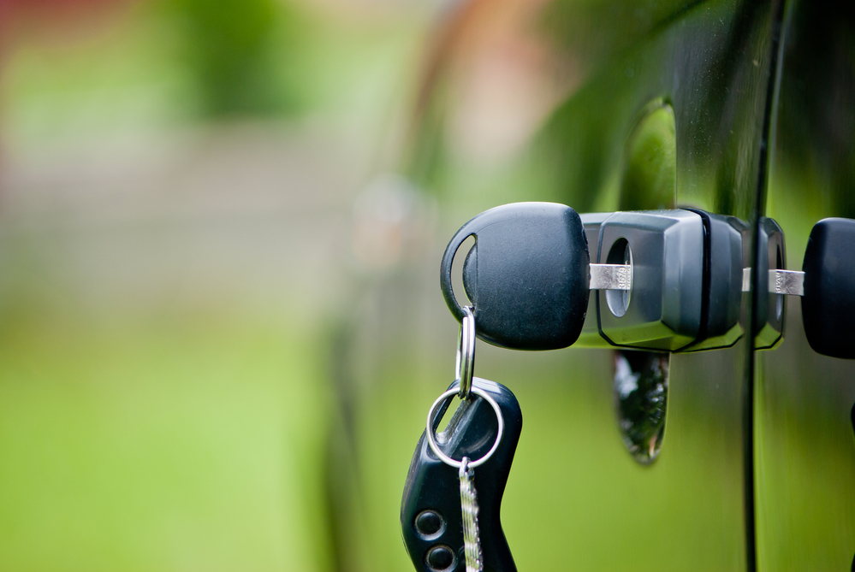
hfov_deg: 9.9
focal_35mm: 207
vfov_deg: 6.7
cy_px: 286
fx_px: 4923
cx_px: 428
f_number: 4.5
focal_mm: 138
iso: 140
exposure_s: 1/90
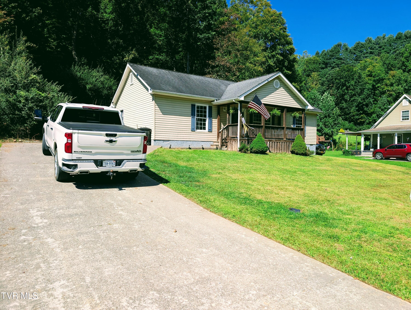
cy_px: 155
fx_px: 285
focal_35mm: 24
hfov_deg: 71.5
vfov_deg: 56.9
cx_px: 206
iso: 20
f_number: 1.68
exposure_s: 1/951
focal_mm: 6.9
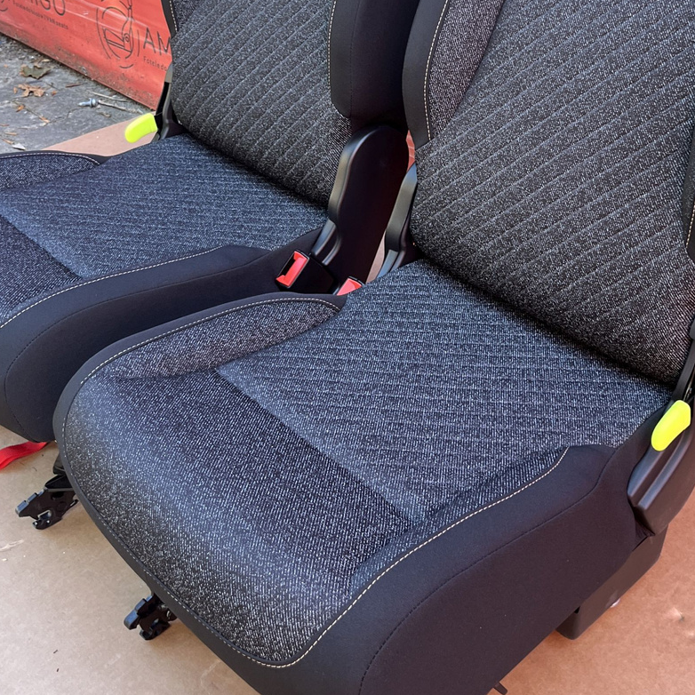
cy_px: 159
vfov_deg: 35.1
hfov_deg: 35.7
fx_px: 1068
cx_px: 458
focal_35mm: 47
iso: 80
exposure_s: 1/121
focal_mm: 5.1
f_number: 1.6
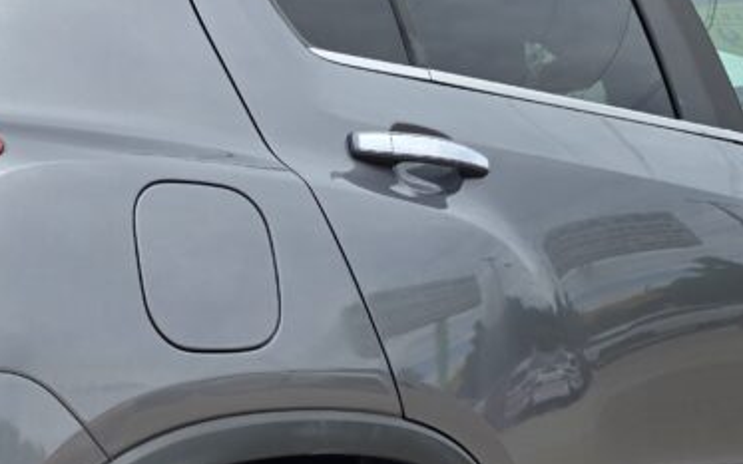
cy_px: 428
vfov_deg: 19.0
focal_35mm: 67
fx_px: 1356
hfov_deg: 30.3
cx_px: 217
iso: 12
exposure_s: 1/659
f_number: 1.7
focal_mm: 6.3
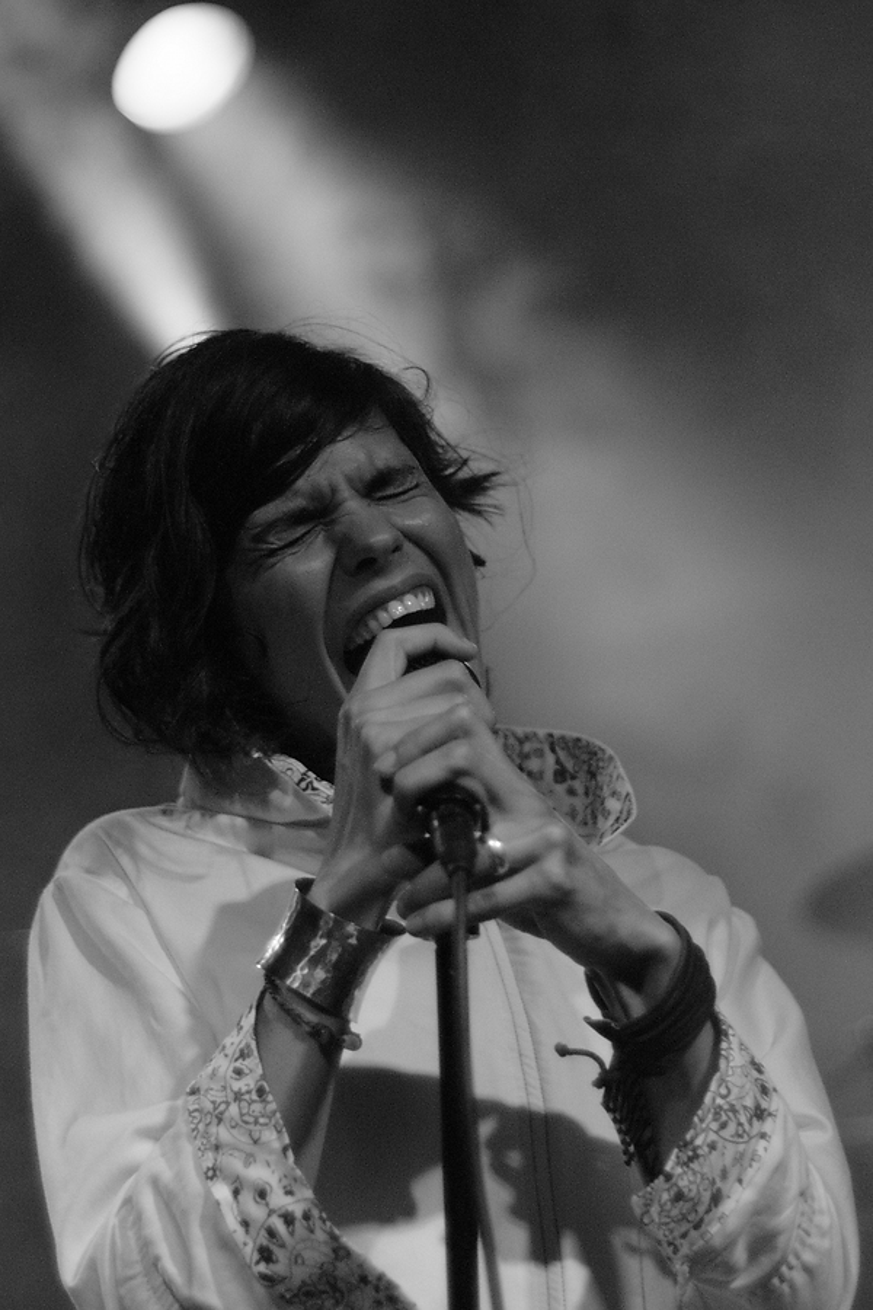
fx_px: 2728
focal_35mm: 75
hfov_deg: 18.2
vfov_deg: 27.0
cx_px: 436
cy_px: 655
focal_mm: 50
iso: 500
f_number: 1.4
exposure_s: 1/80
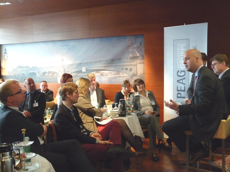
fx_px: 279
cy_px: 86
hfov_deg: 44.8
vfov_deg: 34.3
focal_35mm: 42
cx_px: 115
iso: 800
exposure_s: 1/30
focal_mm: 7.4
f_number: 3
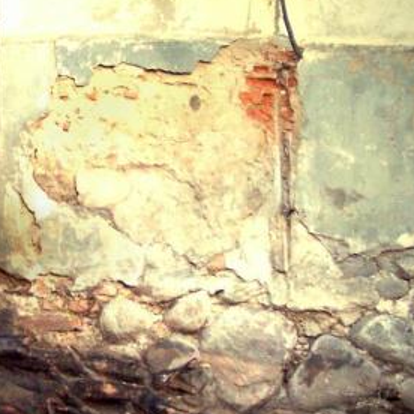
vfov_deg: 17.4
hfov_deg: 17.2
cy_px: 152
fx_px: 1353
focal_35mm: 100
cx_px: 44
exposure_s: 1/180
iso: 400
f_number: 2.8
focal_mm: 8
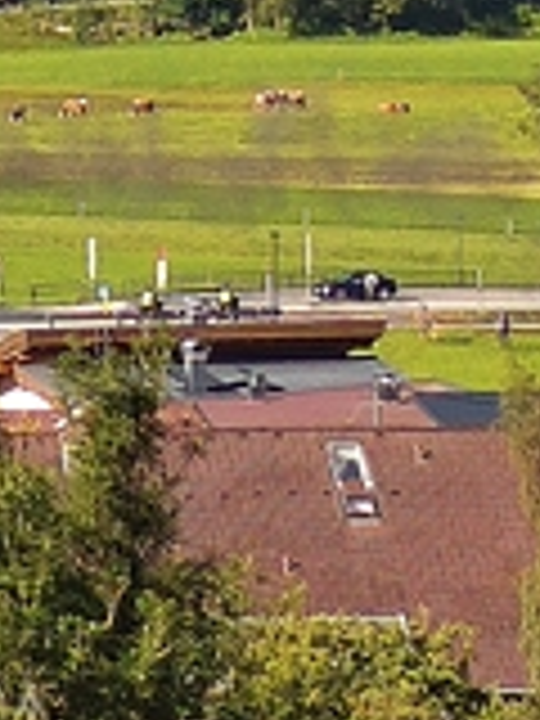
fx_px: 9193
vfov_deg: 4.3
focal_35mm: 442
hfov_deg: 3.4
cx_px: -176
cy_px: -1580
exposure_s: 1/640
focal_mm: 10.5
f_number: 4
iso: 100
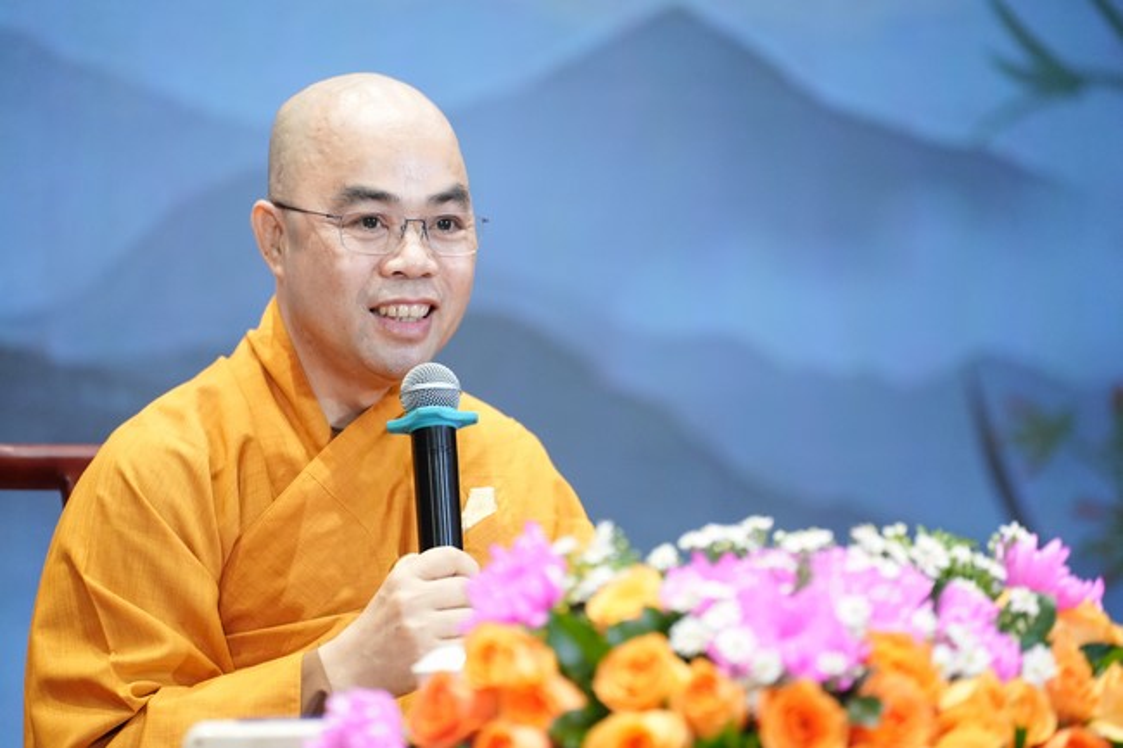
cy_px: 374
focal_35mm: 143
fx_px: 4459
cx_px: 562
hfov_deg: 14.4
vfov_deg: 9.6
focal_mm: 143
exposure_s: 1/200
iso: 4000
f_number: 2.8
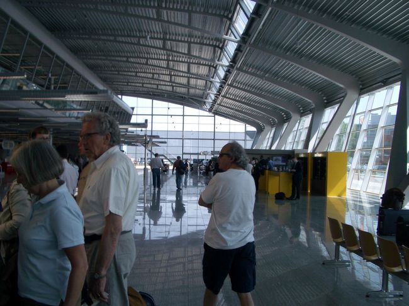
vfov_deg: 40.7
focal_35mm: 35
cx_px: 204
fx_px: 413
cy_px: 153
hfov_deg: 52.6
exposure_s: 1/160
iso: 50
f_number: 4.3
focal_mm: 5.8
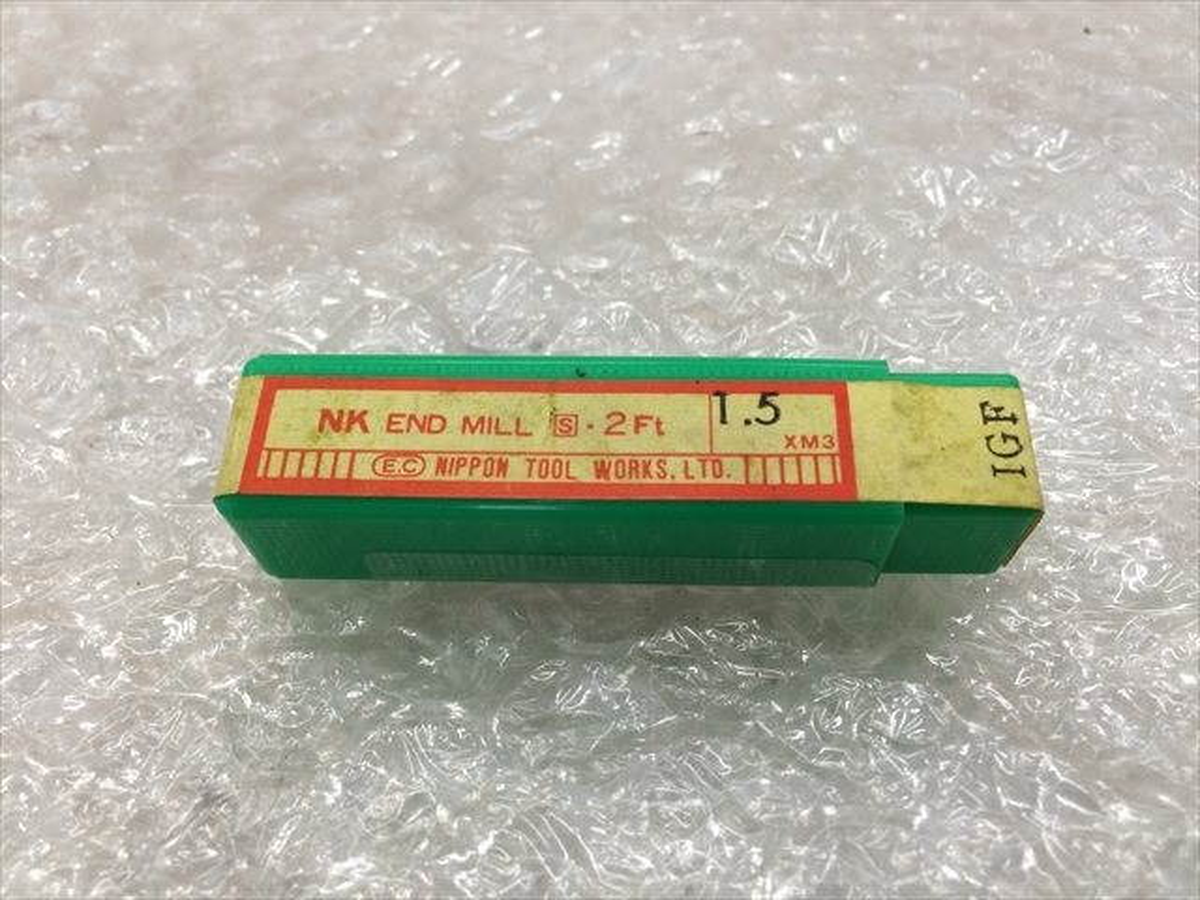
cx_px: 600
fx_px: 1005
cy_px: 450
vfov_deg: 48.2
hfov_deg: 61.7
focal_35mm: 29
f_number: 2.2
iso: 40
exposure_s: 1/30
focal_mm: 4.15
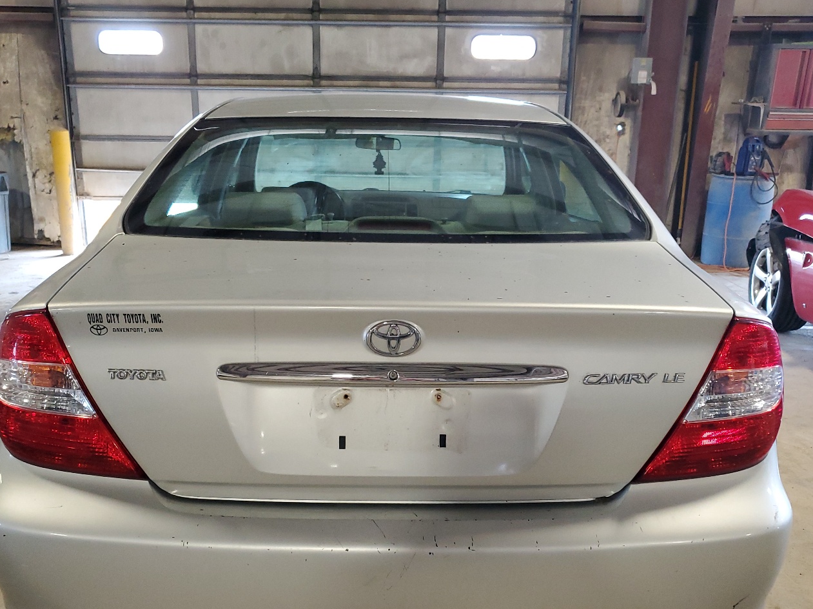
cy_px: 369
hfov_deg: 55.4
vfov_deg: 42.7
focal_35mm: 33
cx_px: 397
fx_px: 775
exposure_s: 1/60.2
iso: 237
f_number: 1.5
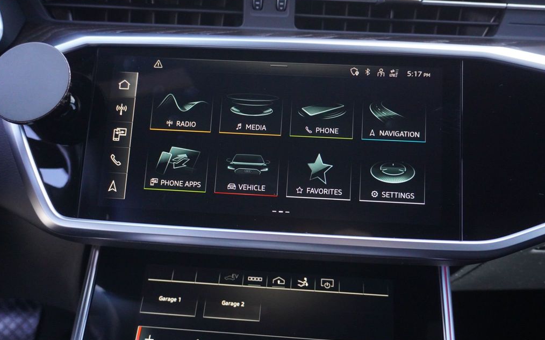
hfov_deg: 56.7
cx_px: 271
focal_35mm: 34
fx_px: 505
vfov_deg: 37.2
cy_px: 176
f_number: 4
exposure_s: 1/800
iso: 2500
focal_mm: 22
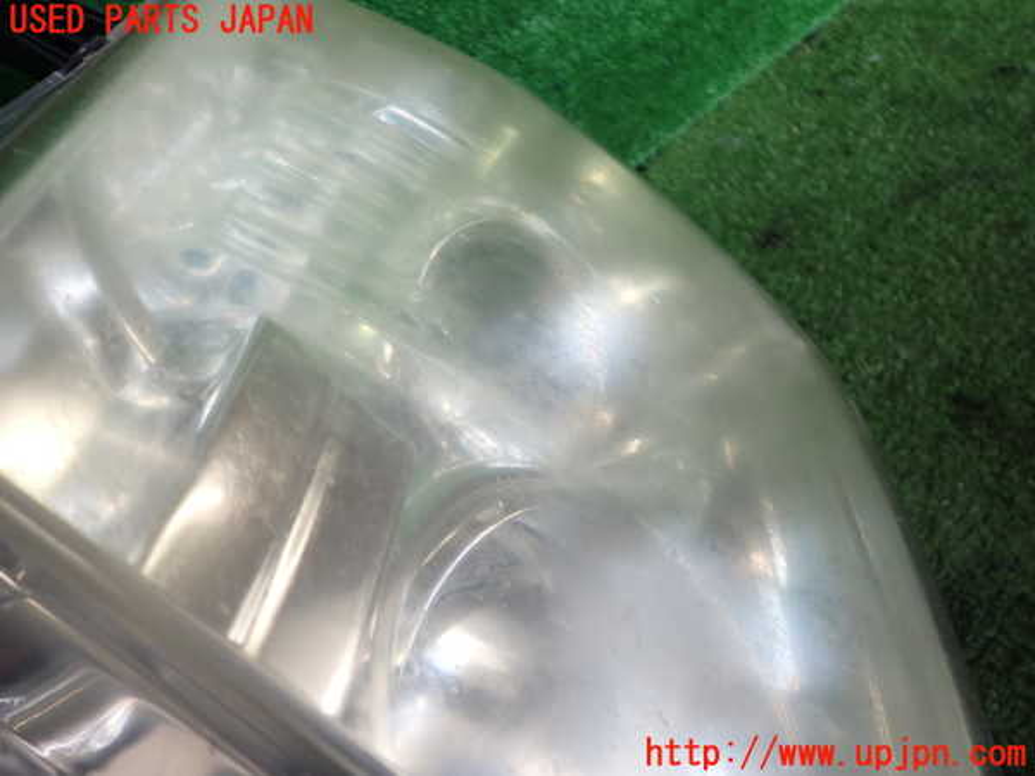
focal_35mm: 30
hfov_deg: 60.0
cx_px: 518
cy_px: 388
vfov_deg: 46.8
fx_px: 897
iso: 125
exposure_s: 1/125
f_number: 2.3
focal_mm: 5.4
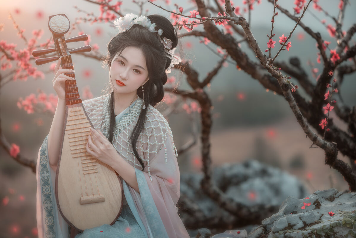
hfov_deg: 15.3
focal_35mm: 134
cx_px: 178
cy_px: 119
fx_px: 1325
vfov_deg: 10.2
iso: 50
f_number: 2.8
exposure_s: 1/80
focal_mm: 135
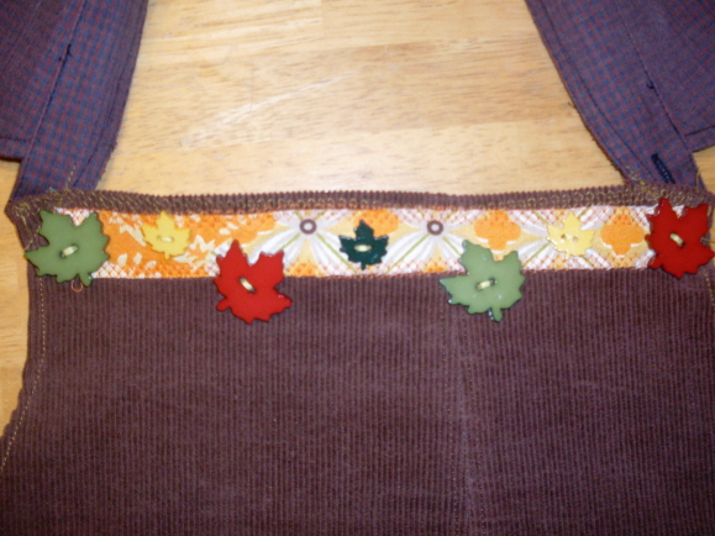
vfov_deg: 34.3
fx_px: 867
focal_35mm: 42
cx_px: 363
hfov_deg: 44.8
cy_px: 269
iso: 100
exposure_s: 1/45
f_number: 2.8
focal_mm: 6.3
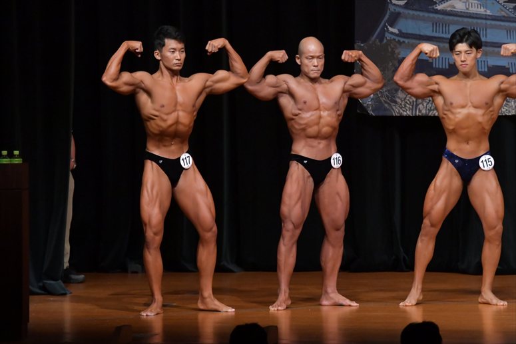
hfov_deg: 7.6
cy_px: 172
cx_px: 258
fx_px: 3868
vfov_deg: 5.1
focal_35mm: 270
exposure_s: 1/400
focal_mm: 180
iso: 5000
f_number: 5.6
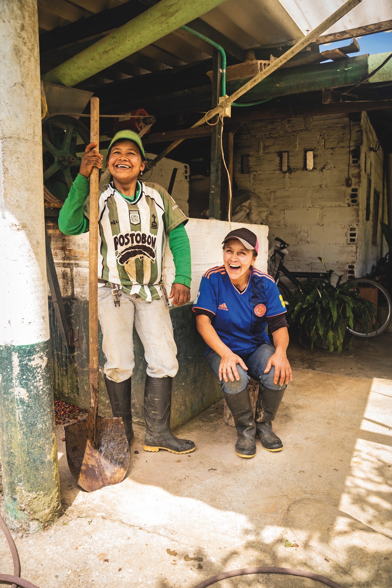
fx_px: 1143
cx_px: 196
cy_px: 294
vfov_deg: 28.8
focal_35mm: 70
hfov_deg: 19.5
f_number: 5.6
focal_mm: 70
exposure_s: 1/1000
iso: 800
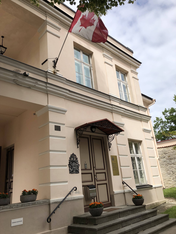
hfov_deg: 49.7
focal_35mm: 28
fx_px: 190
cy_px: 117
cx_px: 88
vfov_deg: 63.4
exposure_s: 1/1779
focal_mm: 3.99
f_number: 1.8
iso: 20
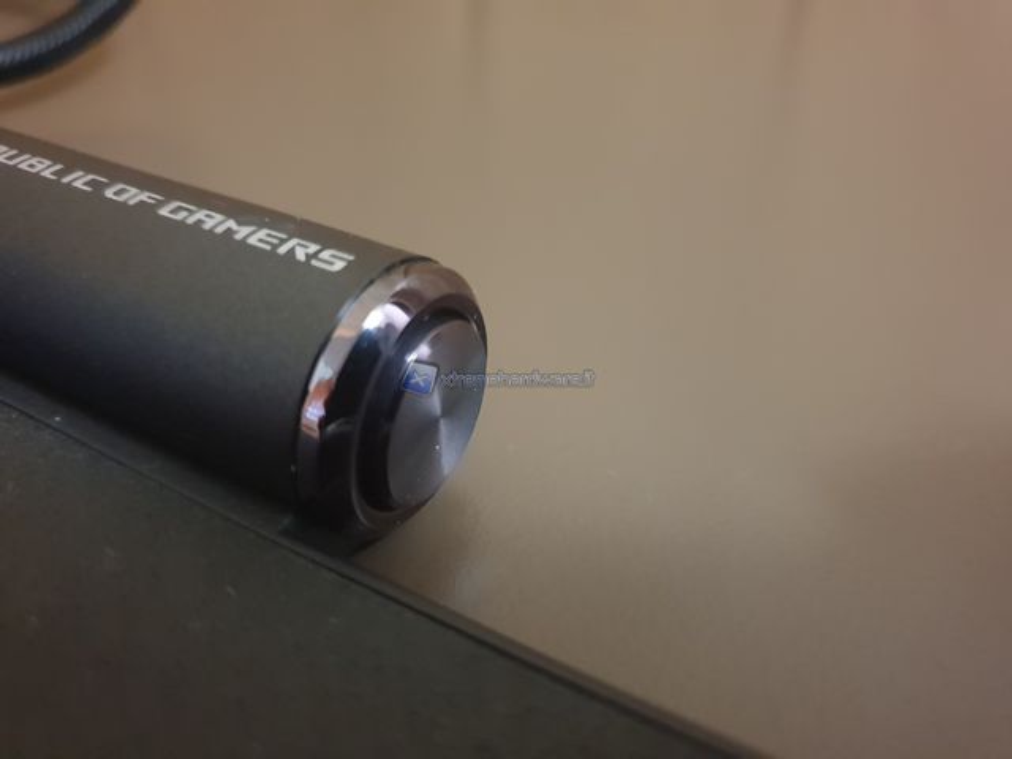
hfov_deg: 67.3
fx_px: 760
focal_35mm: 26
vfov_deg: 53.1
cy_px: 380
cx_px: 506
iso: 800
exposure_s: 1/10
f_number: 1.5
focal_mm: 4.3
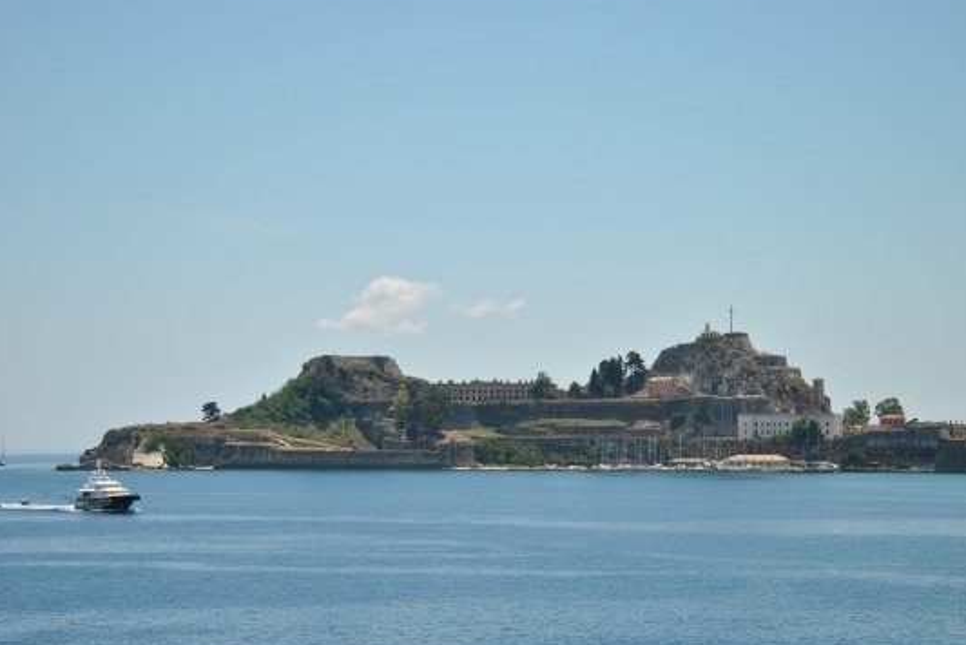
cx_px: 507
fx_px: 2631
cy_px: 334
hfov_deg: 20.8
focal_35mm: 98
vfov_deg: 14.0
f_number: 6.3
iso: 100
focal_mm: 58
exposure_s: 1/640
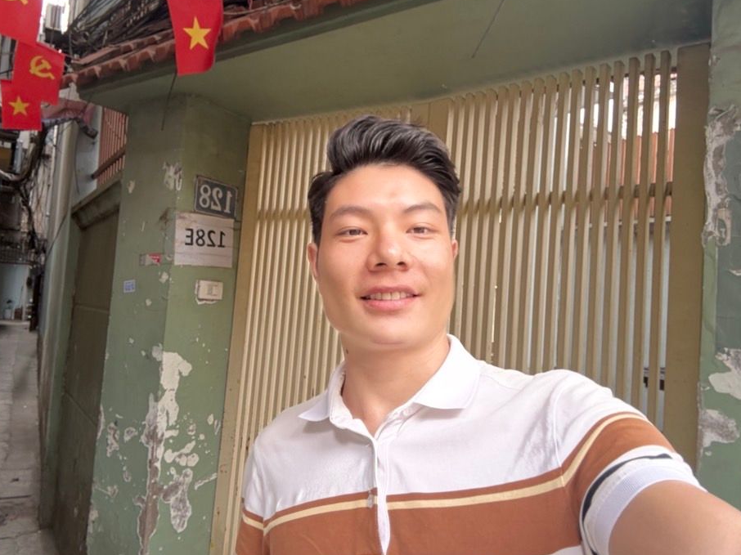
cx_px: 355
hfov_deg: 67.3
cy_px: 275
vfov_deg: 53.0
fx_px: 556
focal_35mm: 26
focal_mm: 2.69
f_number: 1.9
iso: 200
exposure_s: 1/60
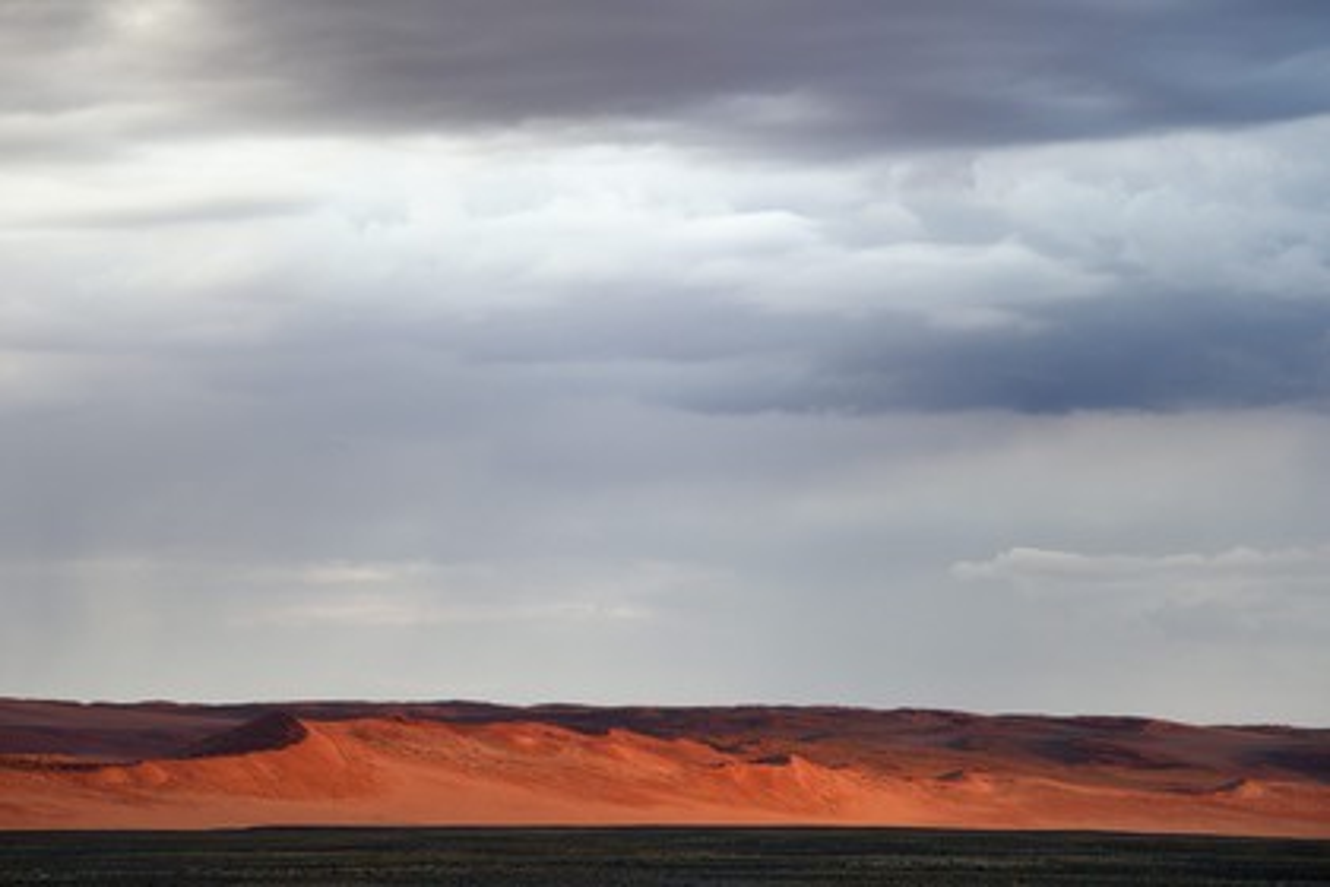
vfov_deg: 9.5
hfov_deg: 14.2
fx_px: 5357
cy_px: 444
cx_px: 665
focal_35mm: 145
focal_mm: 145
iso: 400
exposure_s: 1/160
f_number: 5
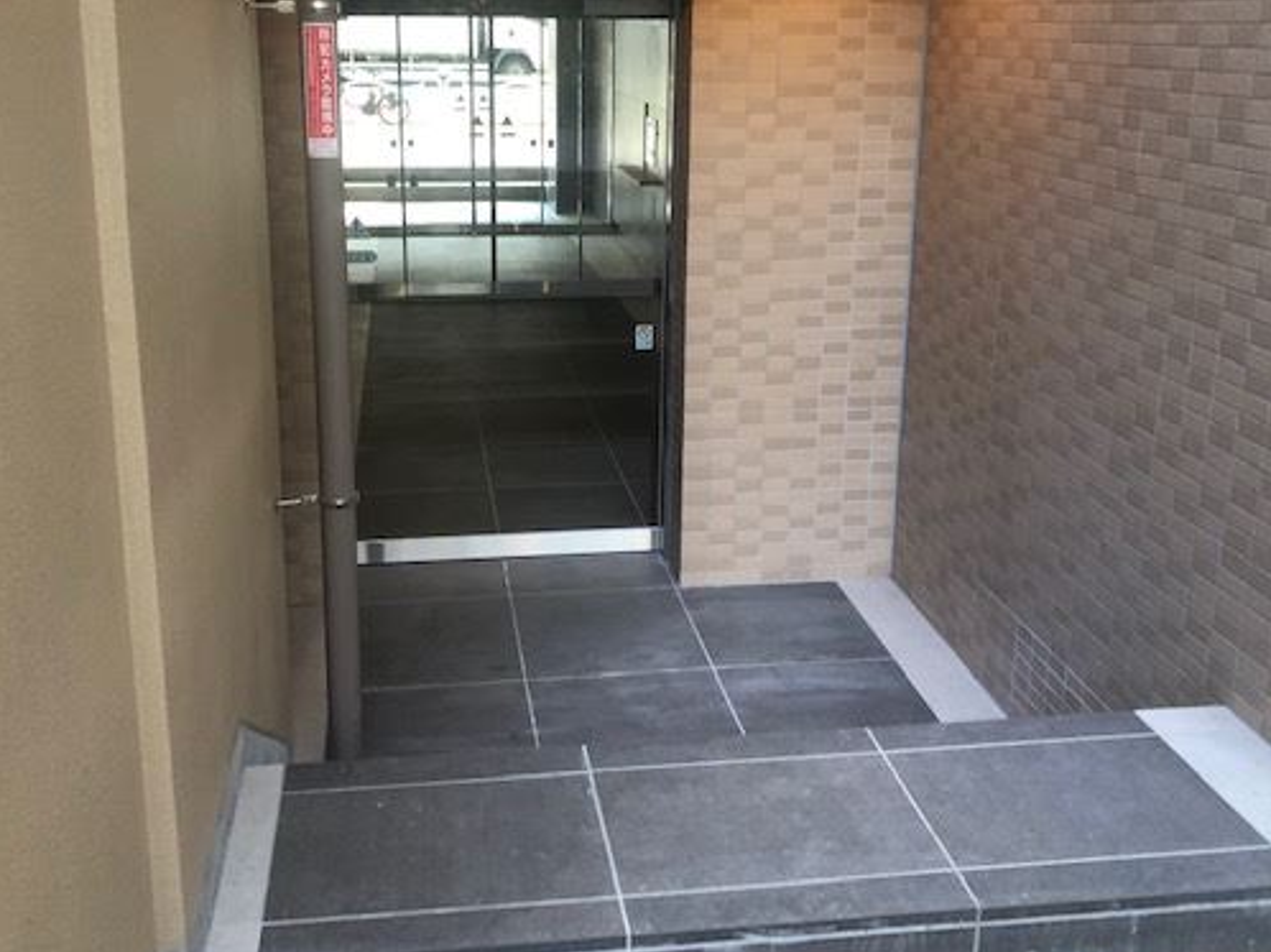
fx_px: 1321
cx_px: 582
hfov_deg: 51.3
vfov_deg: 39.4
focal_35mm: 36
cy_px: 362
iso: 32
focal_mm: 3.99
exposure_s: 1/33
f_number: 1.8
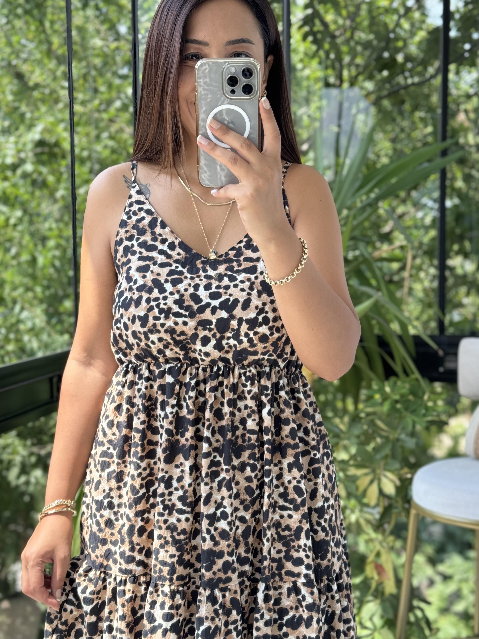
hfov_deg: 26.6
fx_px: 1015
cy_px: 317
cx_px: 226
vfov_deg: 34.9
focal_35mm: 55
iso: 64
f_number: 1.78
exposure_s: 1/205
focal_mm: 6.76
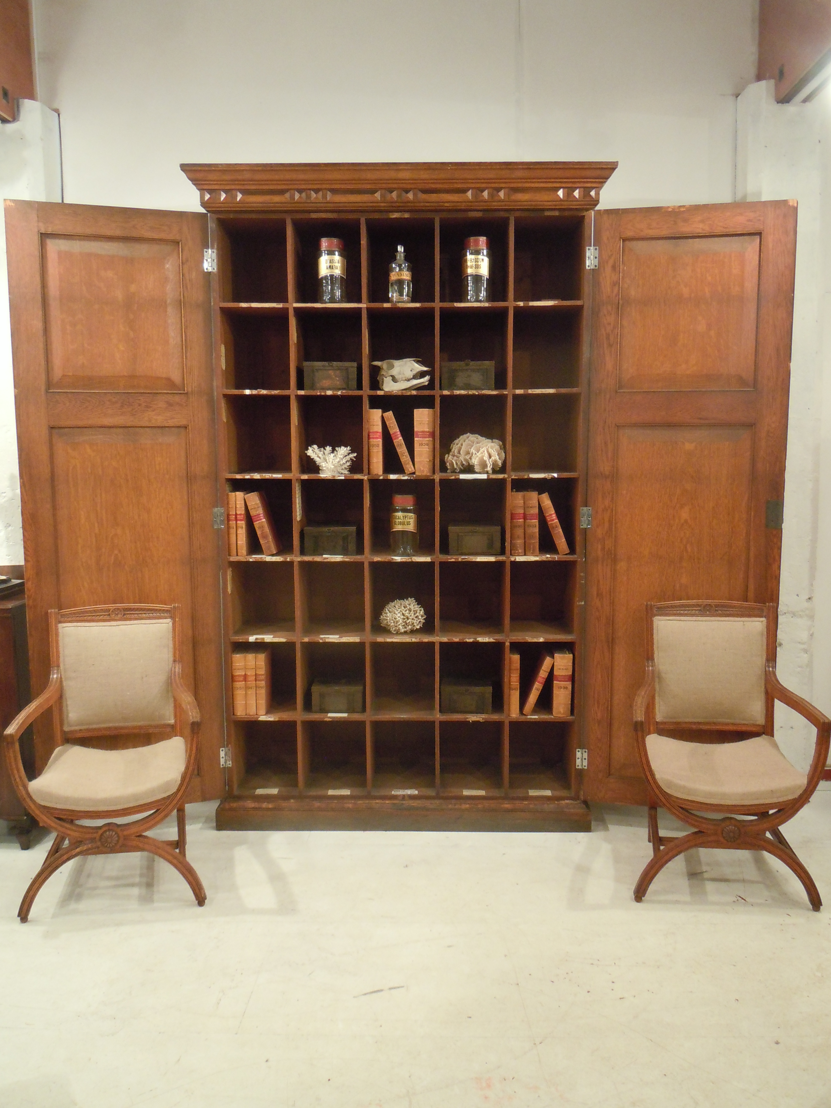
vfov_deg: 60.0
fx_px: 960
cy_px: 554
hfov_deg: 46.8
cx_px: 416
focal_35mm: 30
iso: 400
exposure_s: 1/6
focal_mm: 5.4
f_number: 3.5
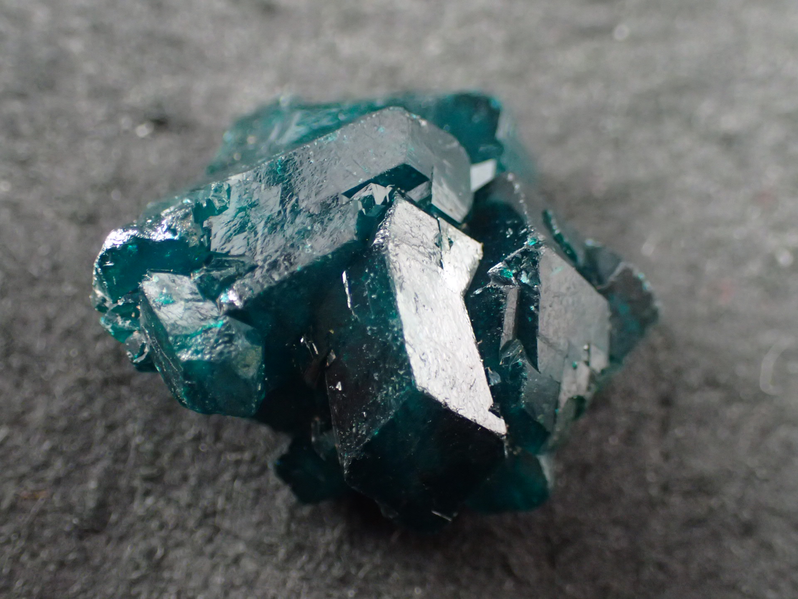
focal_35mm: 57
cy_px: 300
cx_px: 399
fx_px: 1314
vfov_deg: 25.7
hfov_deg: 33.8
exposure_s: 1/100
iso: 800
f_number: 3.5
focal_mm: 10.29
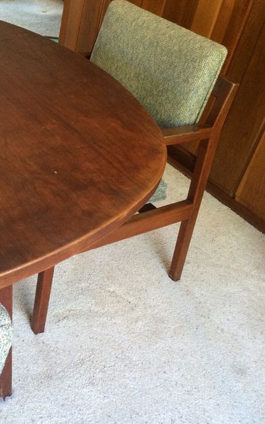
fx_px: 497
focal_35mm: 43
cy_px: 210
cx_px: -3
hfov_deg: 28.0
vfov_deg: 46.2
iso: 200
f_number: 2.2
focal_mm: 4.12
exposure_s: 1/30
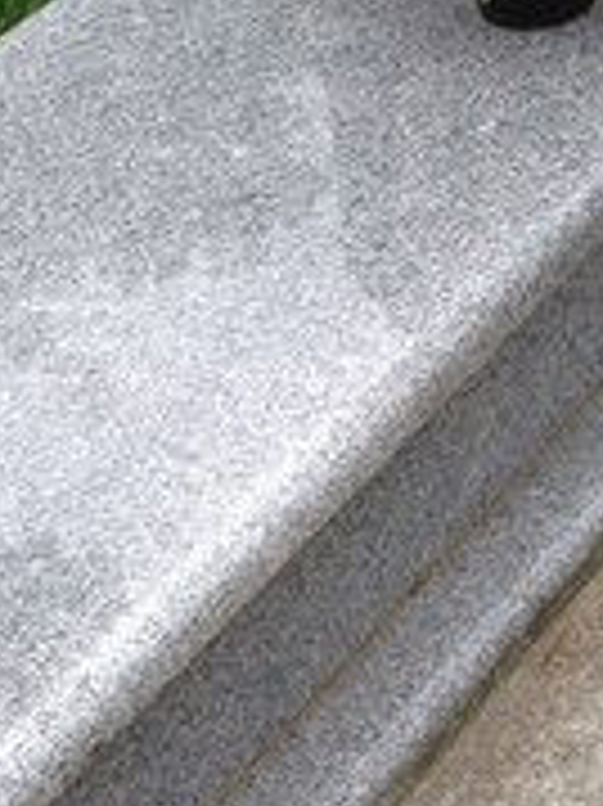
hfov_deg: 12.5
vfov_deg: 16.6
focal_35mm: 118
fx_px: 2744
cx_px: 248
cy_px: 216
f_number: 2.4
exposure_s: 1/536
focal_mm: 4.12
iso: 50
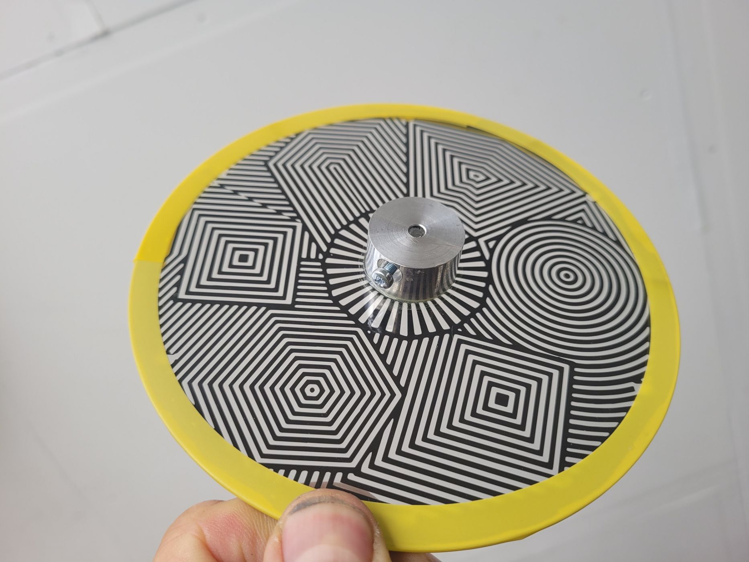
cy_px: 281
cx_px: 374
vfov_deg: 53.1
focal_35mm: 26
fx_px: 563
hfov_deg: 67.3
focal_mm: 5.4
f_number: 1.8
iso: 40
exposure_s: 1/109
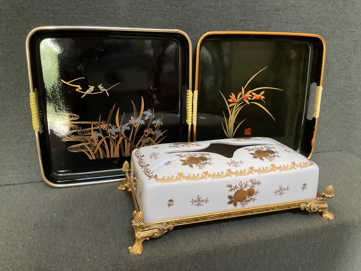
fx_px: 302
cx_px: 180
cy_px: 136
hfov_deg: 61.7
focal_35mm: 29
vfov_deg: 48.2
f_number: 1.8
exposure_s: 1/30
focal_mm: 3
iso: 320
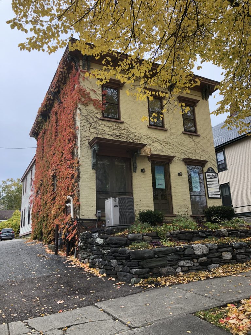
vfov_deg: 63.4
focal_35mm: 28
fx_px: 271
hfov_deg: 49.7
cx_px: 126
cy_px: 168
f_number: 1.8
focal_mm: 3.99
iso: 20
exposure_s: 1/262
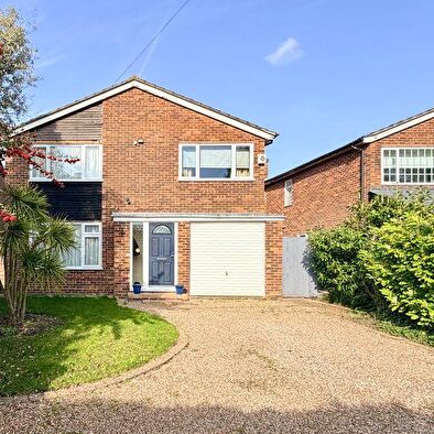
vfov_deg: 69.3
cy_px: 245
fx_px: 312
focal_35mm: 22
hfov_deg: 65.2
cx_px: 106
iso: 40
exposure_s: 1/770
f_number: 2.2
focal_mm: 2.22
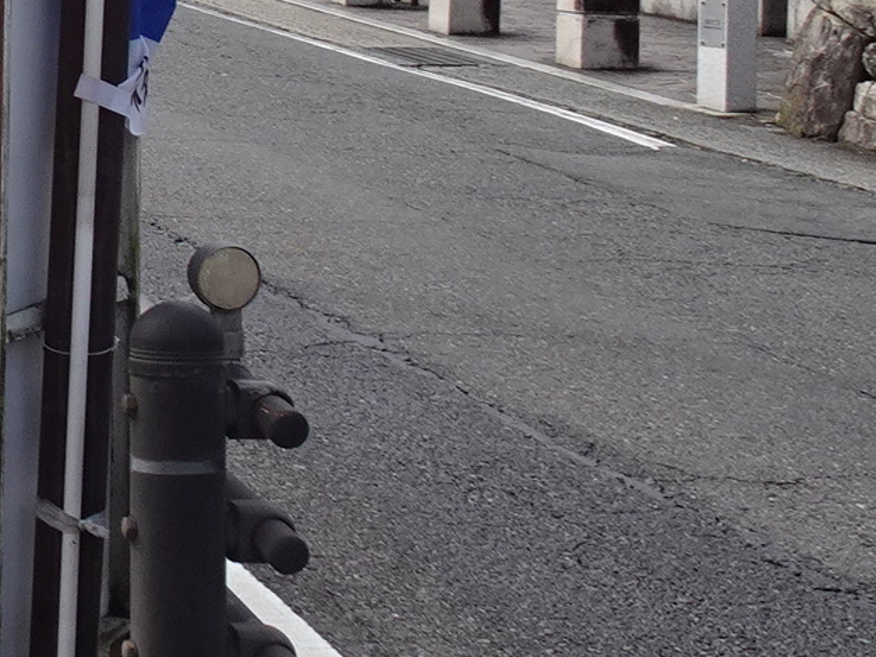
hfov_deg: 17.2
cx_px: -571
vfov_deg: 14.6
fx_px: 2505
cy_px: -66
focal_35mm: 99
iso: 80
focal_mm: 4.25
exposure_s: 1/640
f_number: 3.5
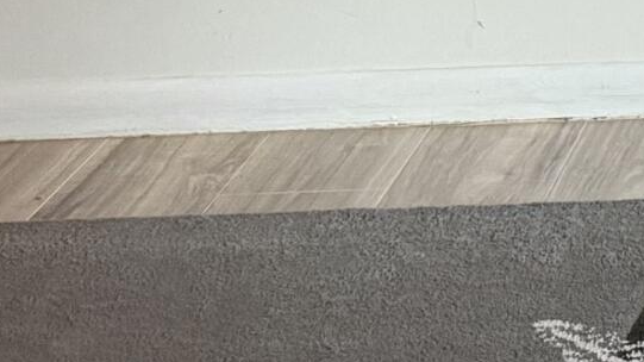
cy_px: -476
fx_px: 2475
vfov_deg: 7.8
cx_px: 1549
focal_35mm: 145
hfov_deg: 12.0
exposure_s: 1/60
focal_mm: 6.76
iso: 320
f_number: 1.78
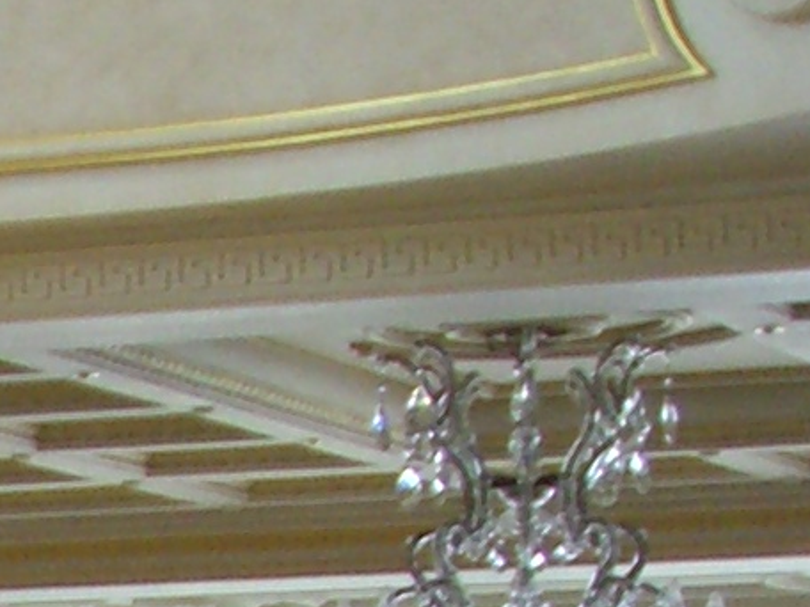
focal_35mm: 256
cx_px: -1378
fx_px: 5990
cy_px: 1729
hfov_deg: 7.1
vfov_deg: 5.5
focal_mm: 6.2
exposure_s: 1/100
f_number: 2.7
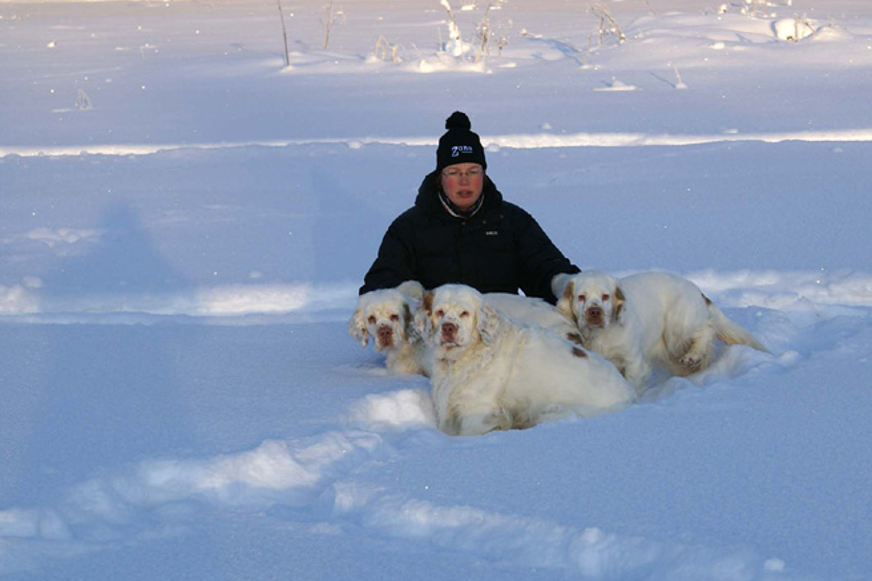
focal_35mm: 128
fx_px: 3099
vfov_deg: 10.7
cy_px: 334
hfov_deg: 16.0
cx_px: 516
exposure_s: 1/200
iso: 100
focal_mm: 70
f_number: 7.1
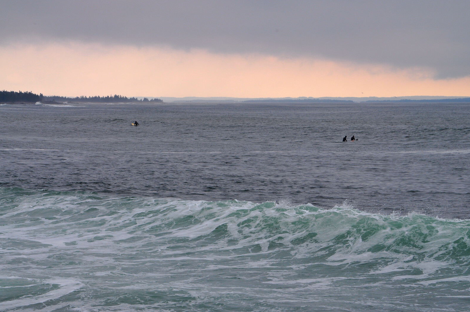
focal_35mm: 130
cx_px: 235
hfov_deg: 15.8
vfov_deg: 10.5
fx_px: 1695
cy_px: 156
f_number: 10
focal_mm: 86
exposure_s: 1/250
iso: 200
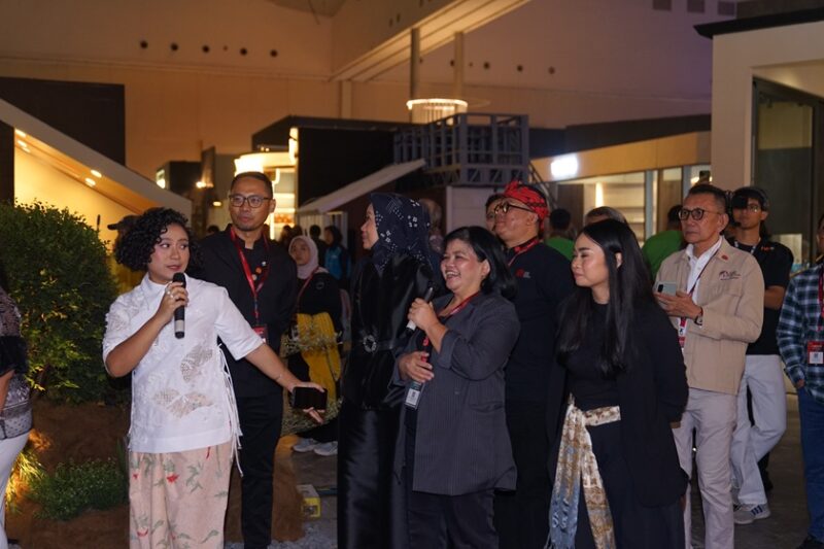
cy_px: 274
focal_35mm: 43
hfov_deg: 45.4
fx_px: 984
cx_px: 412
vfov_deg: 31.2
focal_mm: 43
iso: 1250
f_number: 2.8
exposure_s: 1/160
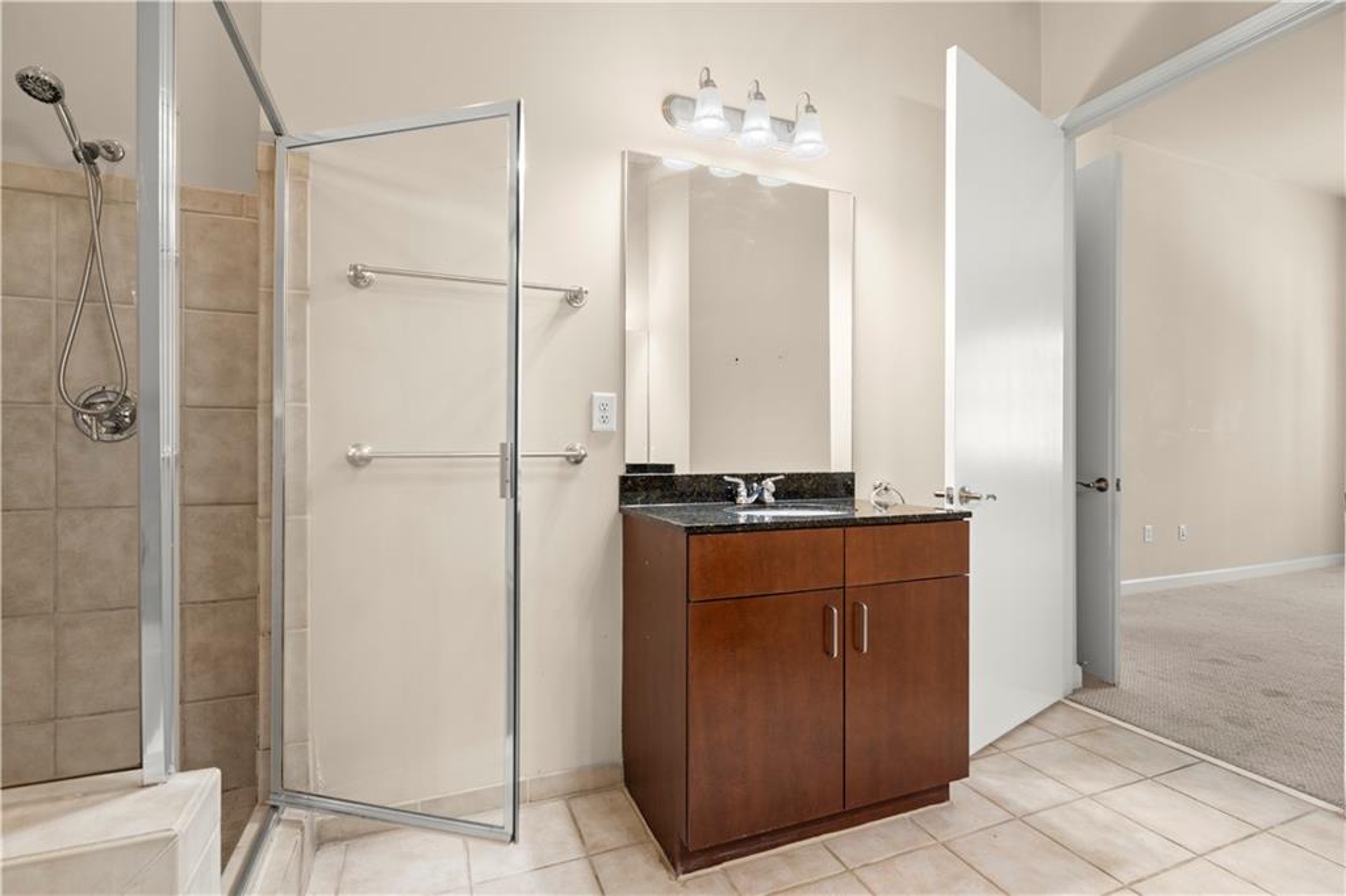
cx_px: 673
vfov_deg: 73.7
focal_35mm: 16
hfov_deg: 96.8
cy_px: 448
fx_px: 598
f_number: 5.6
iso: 320
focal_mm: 16
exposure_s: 1/2.5
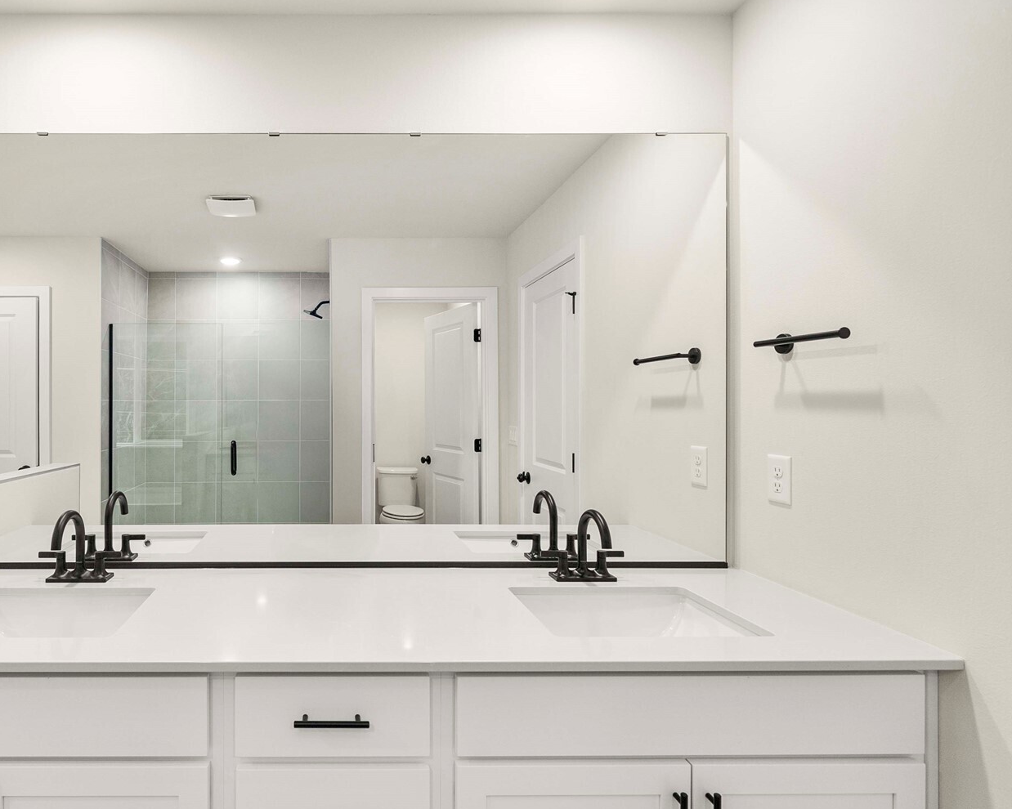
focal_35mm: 18
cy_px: 439
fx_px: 539
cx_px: 324
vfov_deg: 73.6
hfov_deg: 82.9
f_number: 6.3
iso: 100
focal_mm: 14
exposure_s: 1/60
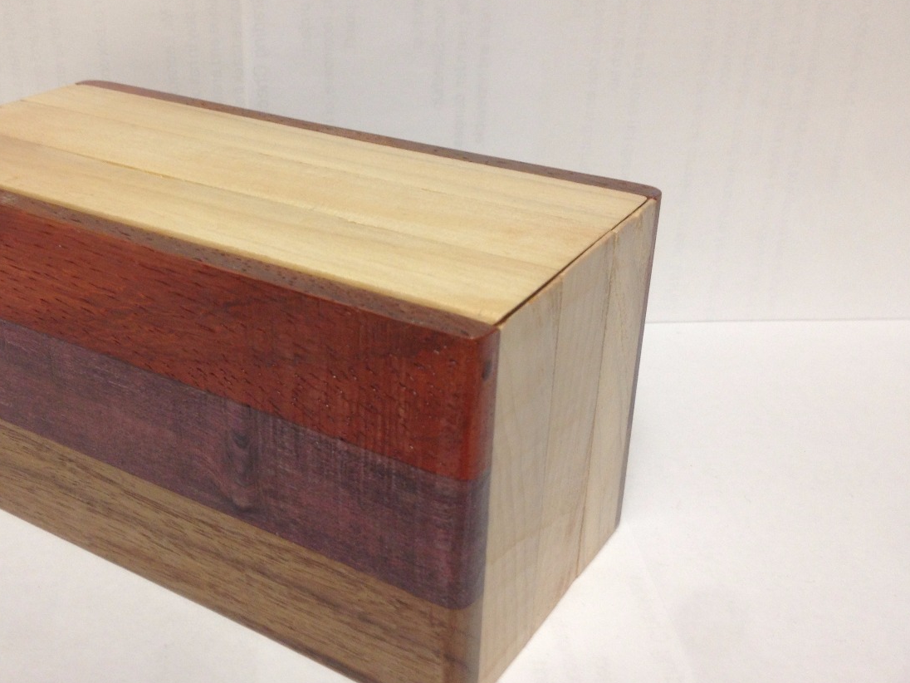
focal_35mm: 46
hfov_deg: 40.8
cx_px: 320
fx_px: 1209
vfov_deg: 31.5
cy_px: 356
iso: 80
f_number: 2.4
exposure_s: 1/20
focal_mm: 4.28
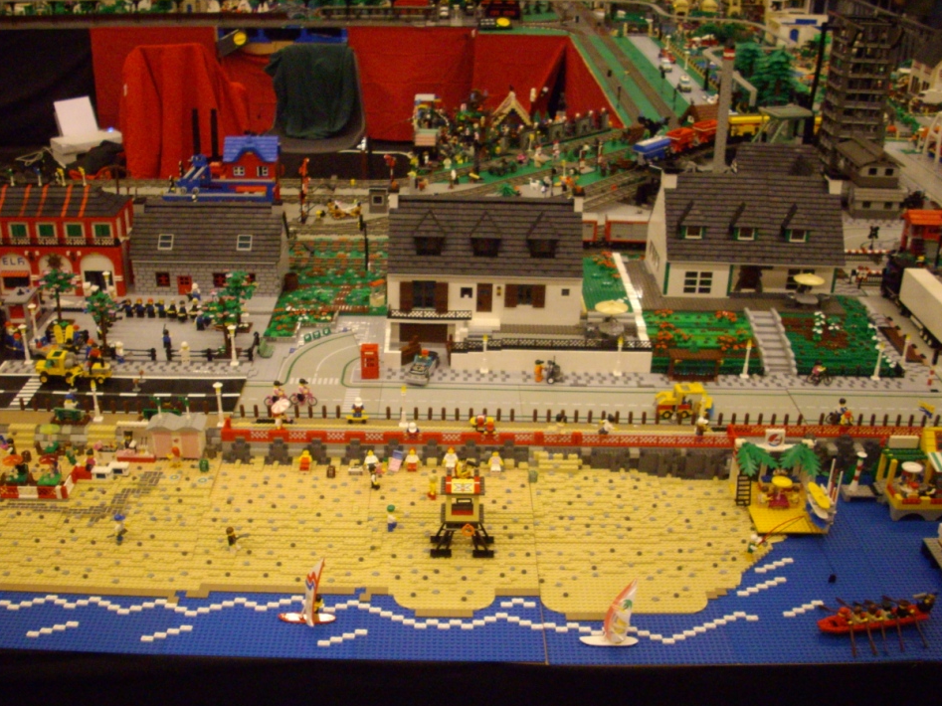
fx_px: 1088
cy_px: 371
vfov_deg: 35.9
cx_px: 448
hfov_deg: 46.8
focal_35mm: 40
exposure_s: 1/20
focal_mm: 6.2
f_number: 2.8
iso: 400
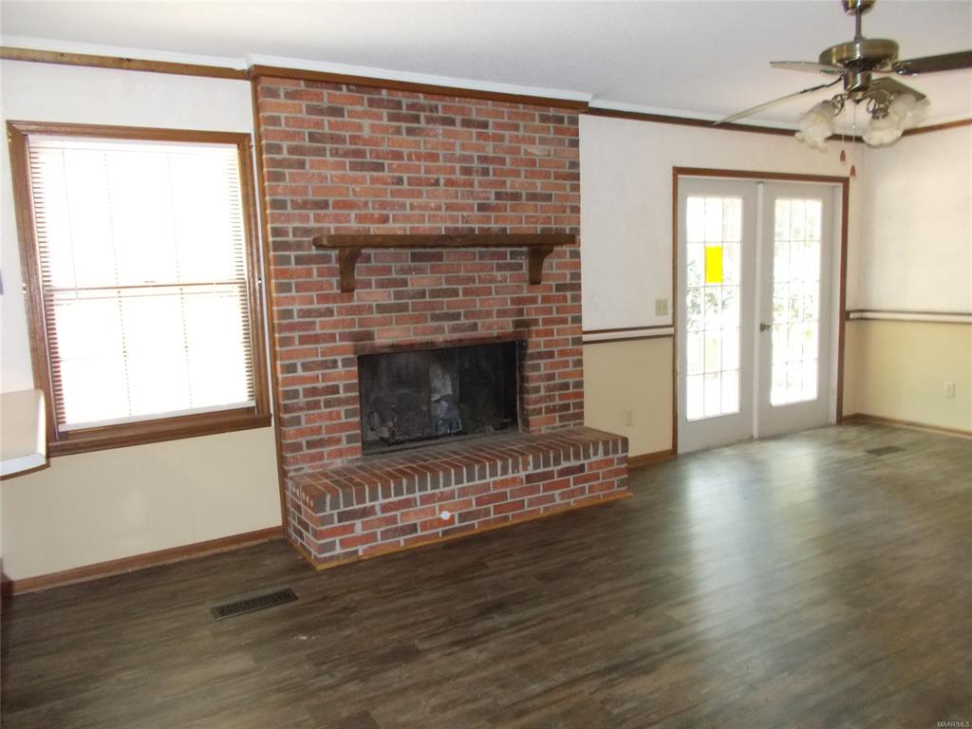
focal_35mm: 26
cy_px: 364
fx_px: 730
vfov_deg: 53.1
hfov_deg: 67.3
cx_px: 486
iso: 360
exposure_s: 1/25
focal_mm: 4.6
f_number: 3.2
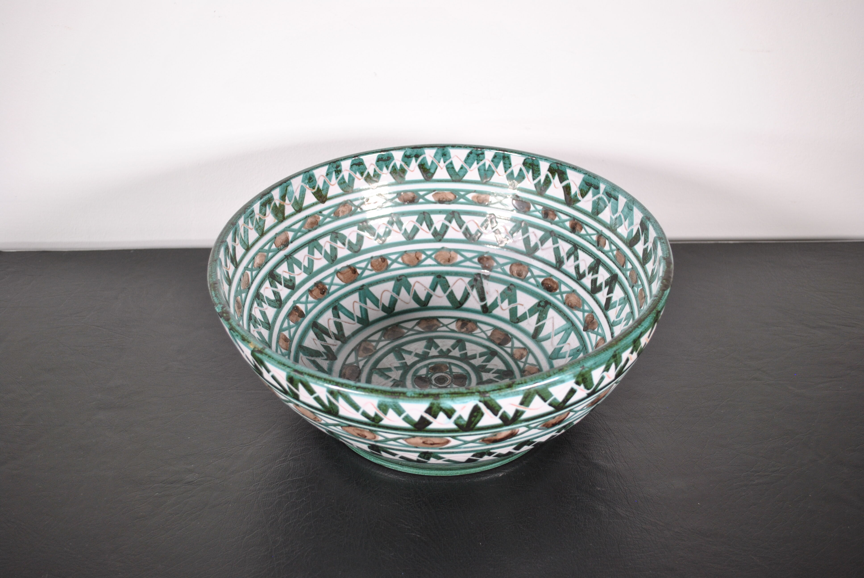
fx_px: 937
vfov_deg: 34.3
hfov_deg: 49.5
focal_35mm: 39
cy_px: 289
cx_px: 432
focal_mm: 26
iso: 200
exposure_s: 1/80
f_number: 5
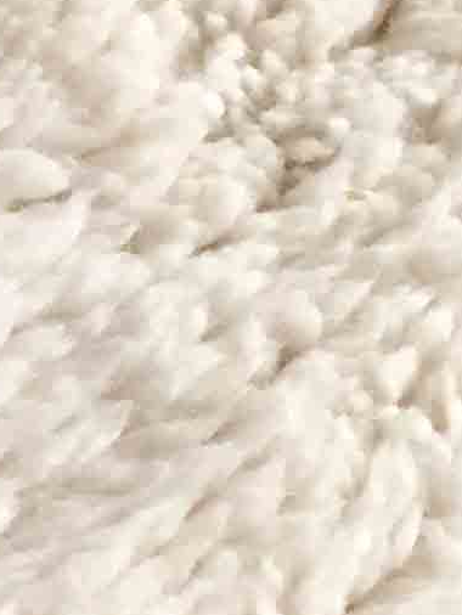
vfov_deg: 10.4
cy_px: 750
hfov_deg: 7.3
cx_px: -745
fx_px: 3325
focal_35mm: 187
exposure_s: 1/33
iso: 50
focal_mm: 4.15
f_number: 2.2
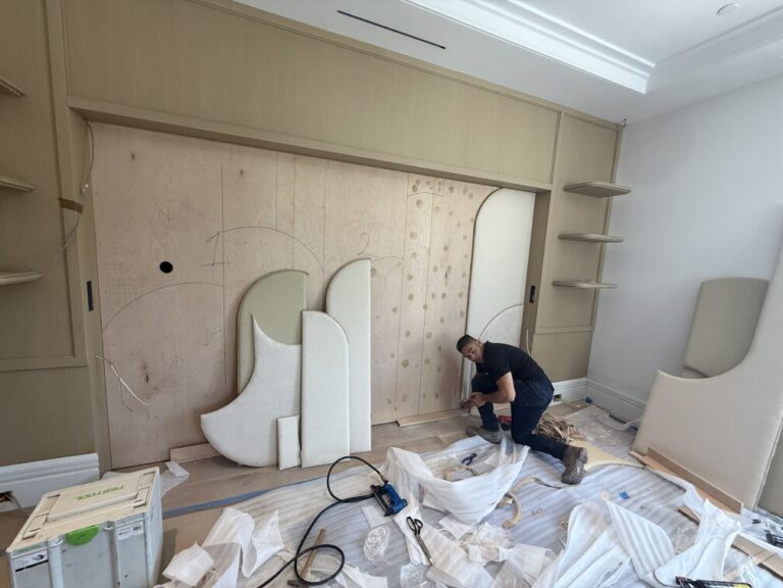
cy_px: 294
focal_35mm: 14
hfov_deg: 102.1
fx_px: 317
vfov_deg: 85.7
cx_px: 392
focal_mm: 2.22
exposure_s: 1/120
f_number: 2.2
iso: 100
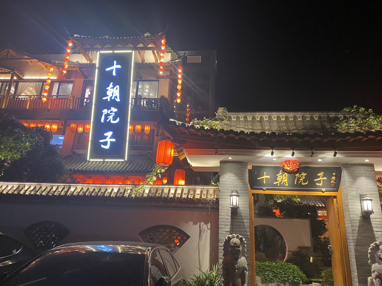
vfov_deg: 53.1
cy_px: 143
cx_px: 191
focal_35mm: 26
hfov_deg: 67.3
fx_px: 287
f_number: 1.8
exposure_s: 1/50
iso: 320
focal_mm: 4.25
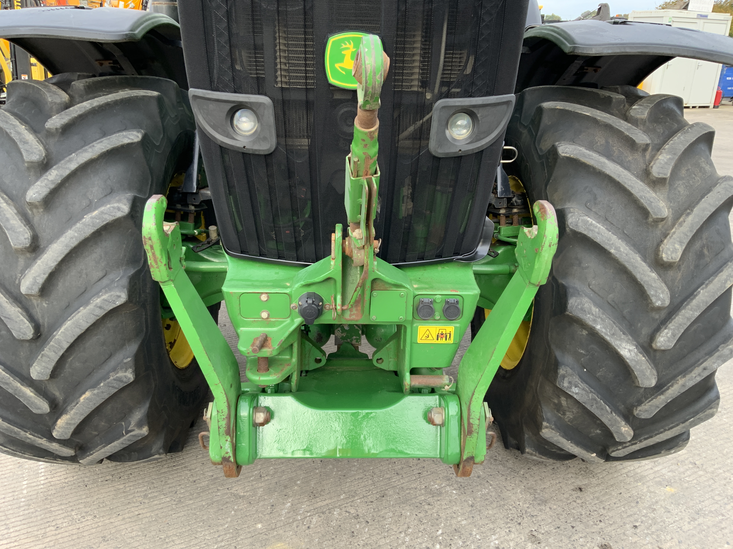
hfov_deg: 61.7
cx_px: 366
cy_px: 274
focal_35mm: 29
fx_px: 614
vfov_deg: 48.2
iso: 25
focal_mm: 3
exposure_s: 1/122
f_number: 1.8
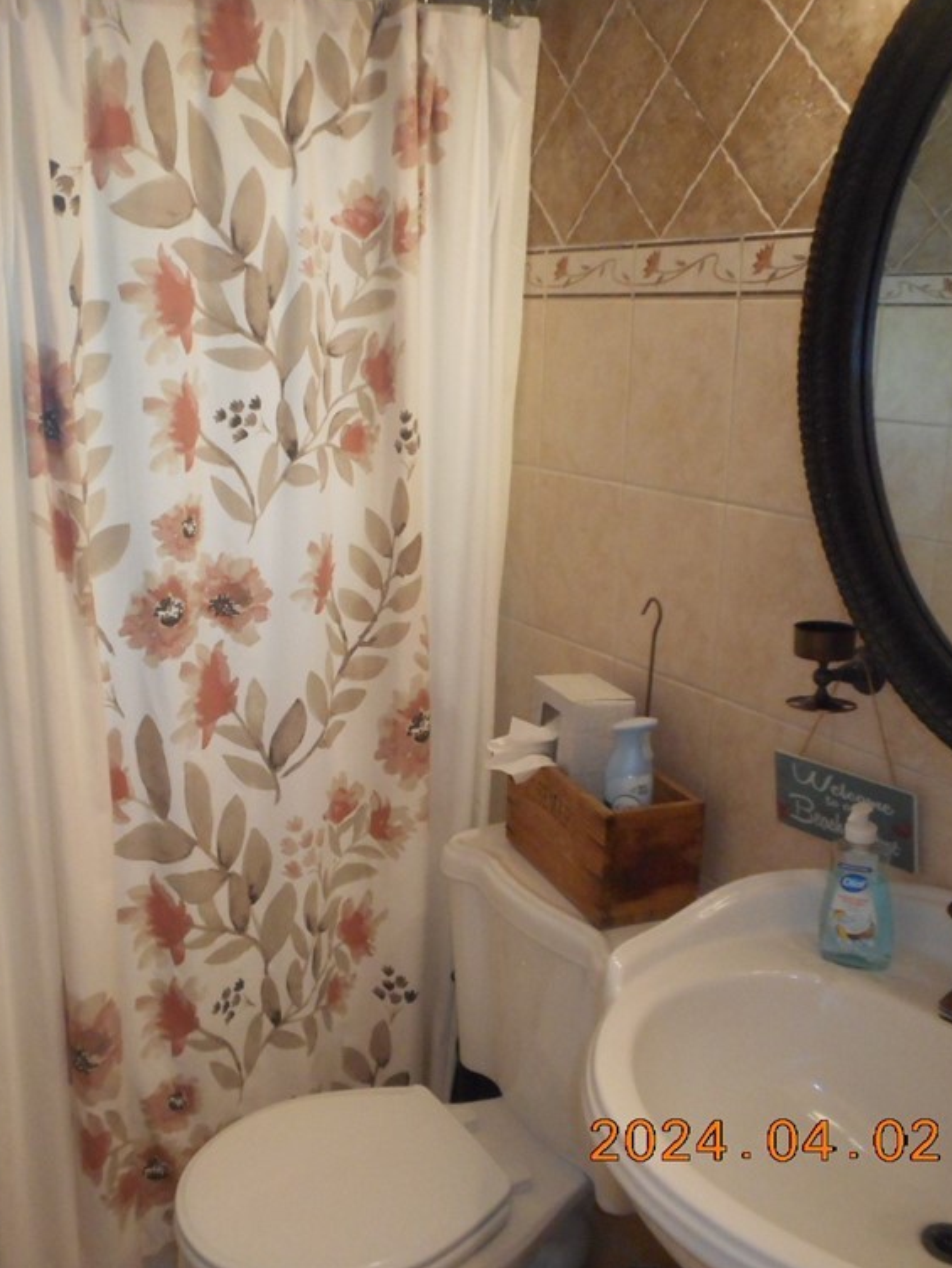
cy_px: 628
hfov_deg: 41.6
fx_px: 1246
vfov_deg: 53.9
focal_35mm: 34
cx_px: 379
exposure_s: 1/25
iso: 400
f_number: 3.7
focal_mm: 4.5
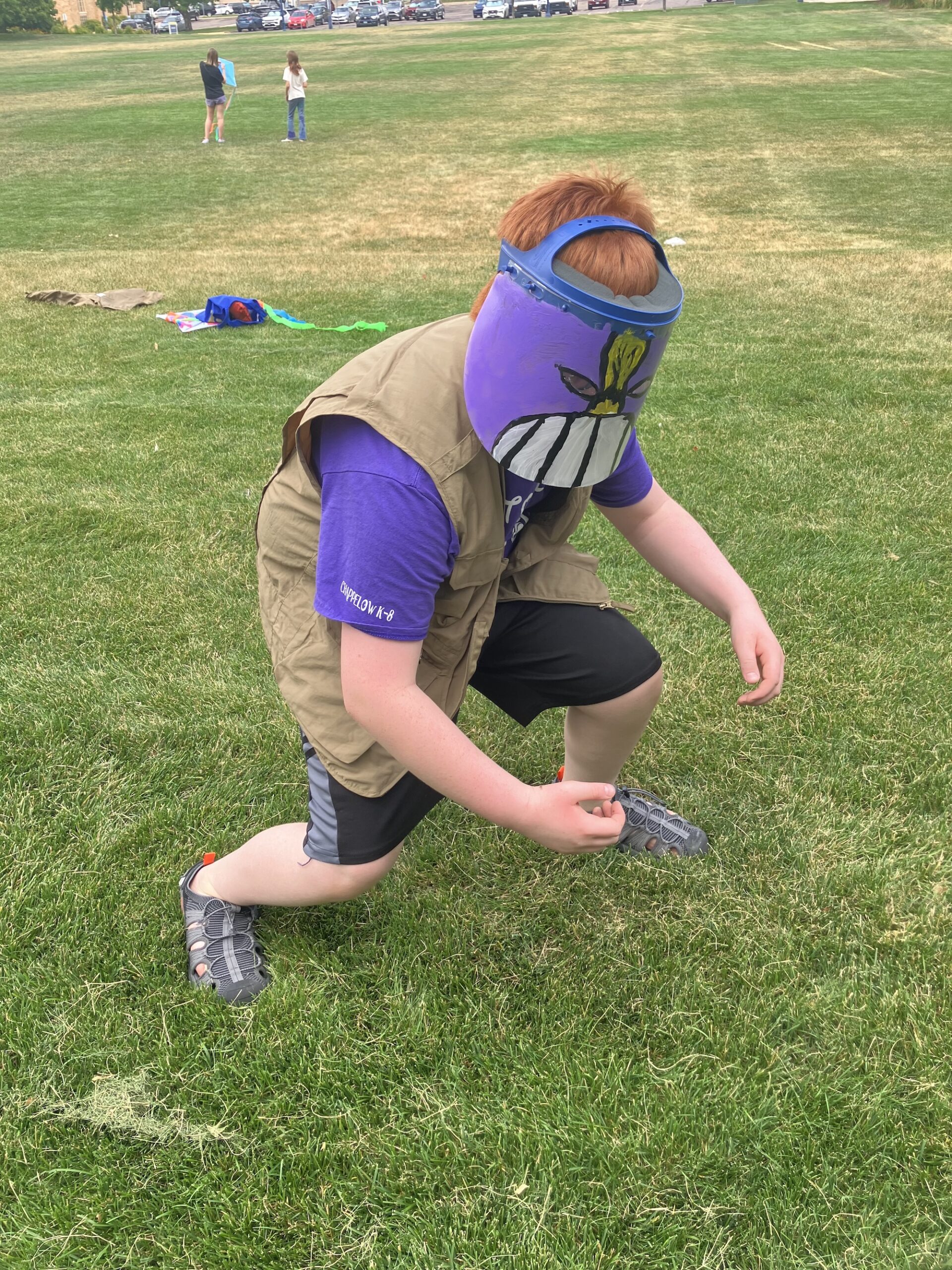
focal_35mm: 28
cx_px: 476
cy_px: 635
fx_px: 1027
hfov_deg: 49.7
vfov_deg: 63.4
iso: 32
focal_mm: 3.99
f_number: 1.8
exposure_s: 1/172
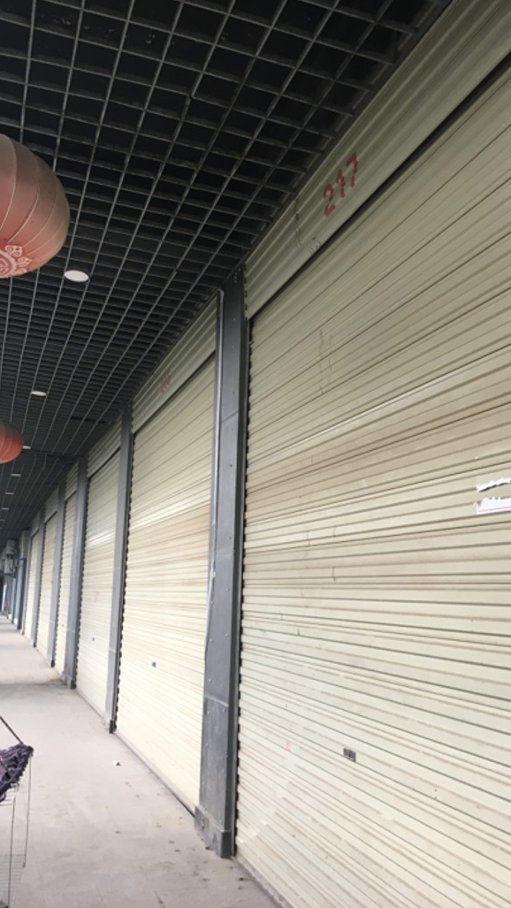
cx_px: 214
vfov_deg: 61.0
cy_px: 450
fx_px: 771
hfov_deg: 36.6
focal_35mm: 32
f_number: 2.2
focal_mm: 4.15
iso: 25
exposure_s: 1/33
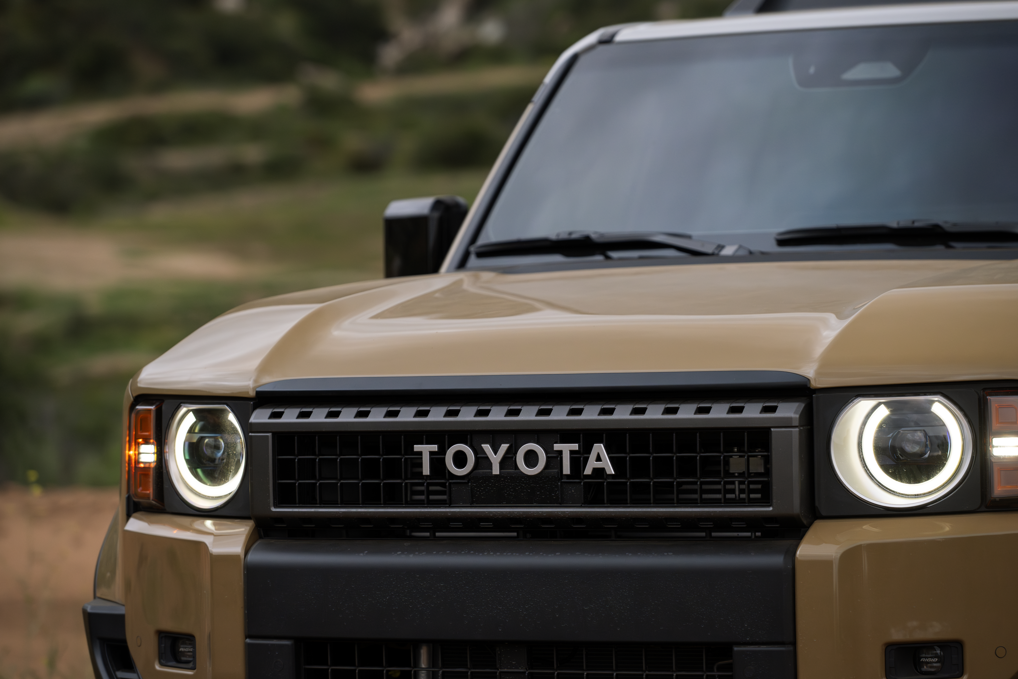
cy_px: 340
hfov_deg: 14.2
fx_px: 4100
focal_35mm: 145
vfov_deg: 9.5
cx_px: 509
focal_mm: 145
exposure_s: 1/125
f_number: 4
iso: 1250
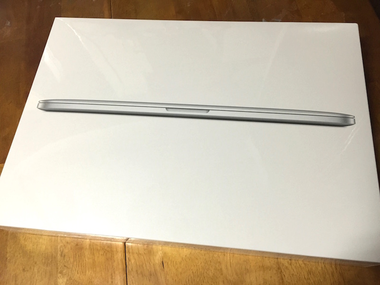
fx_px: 318
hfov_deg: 61.7
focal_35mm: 29
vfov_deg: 48.2
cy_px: 142
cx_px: 190
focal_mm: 4.15
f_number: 2.2
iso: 125
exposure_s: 1/17
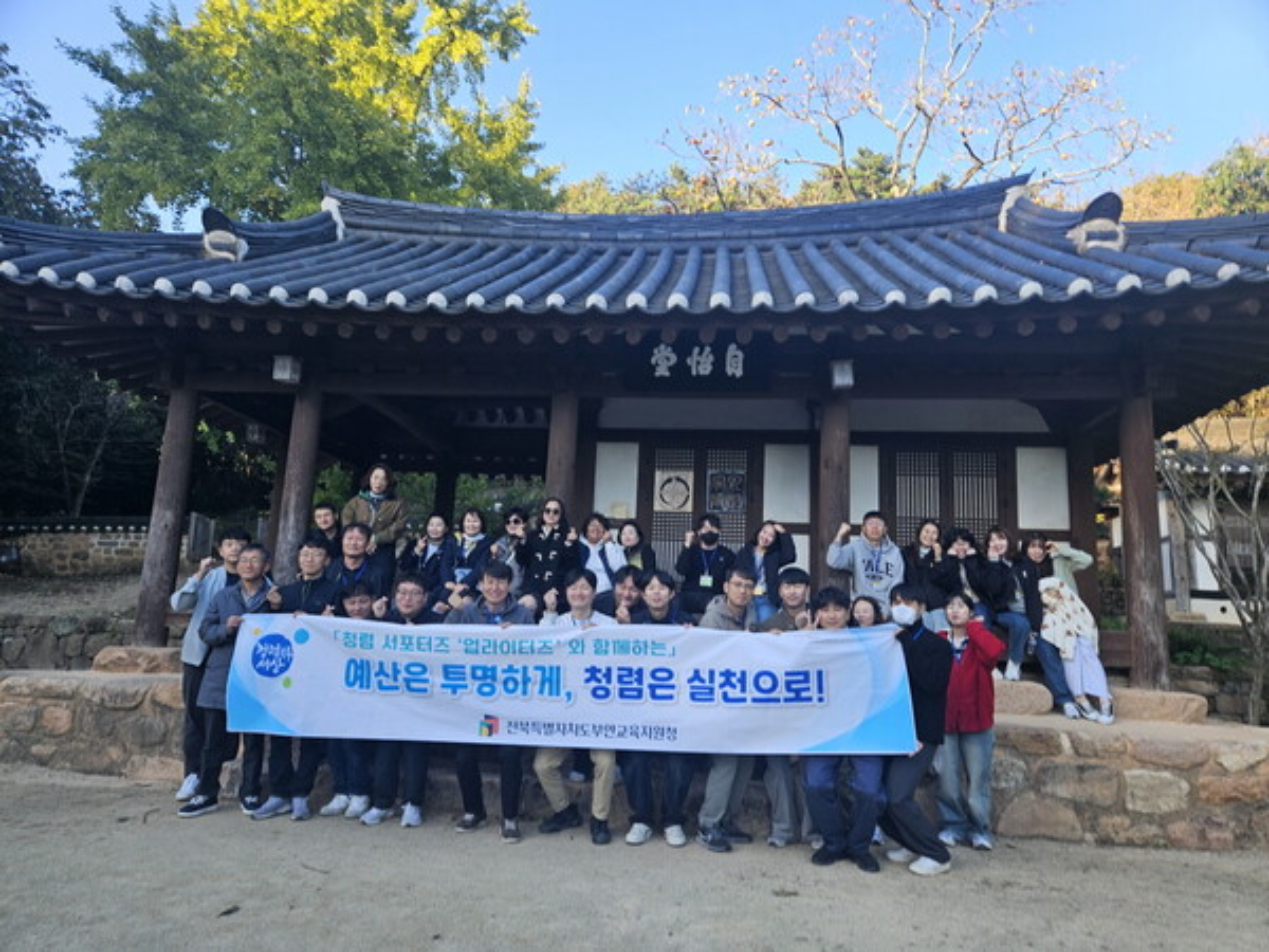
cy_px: 476
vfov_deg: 58.9
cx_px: 634
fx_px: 843
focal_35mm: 23
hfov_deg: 73.9
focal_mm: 5.4
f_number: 1.8
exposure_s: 1/194
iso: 25
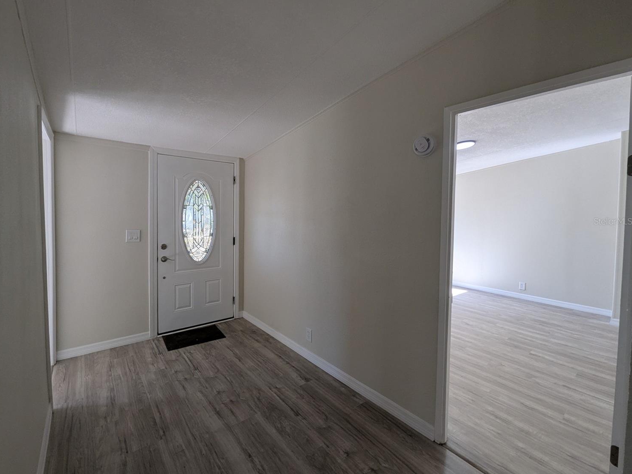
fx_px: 256
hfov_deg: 101.9
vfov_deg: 85.6
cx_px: 294
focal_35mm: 14
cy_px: 221
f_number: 2.2
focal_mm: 1.95
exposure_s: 1/106
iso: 56
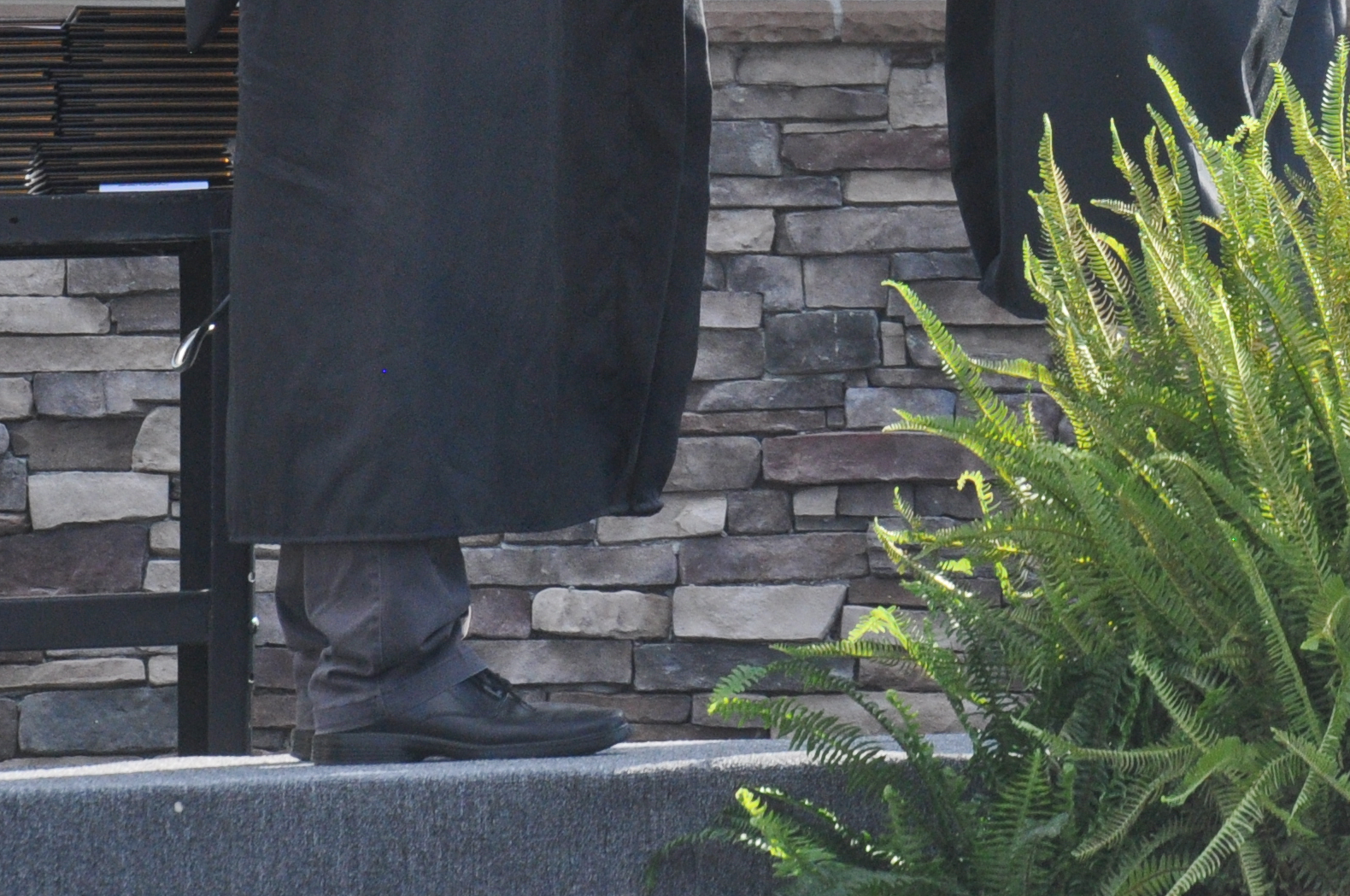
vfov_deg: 4.8
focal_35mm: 285
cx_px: 1378
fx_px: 10673
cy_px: -278
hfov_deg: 7.2
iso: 800
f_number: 11
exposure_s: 1/500
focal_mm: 70
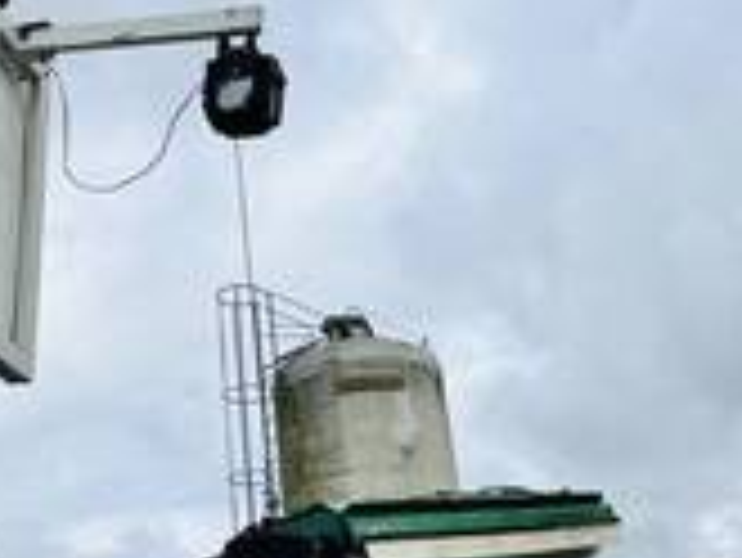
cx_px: 236
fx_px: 1266
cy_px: 326
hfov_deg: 32.4
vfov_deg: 24.8
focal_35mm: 59
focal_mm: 5.1
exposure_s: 1/5319
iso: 50
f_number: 1.6
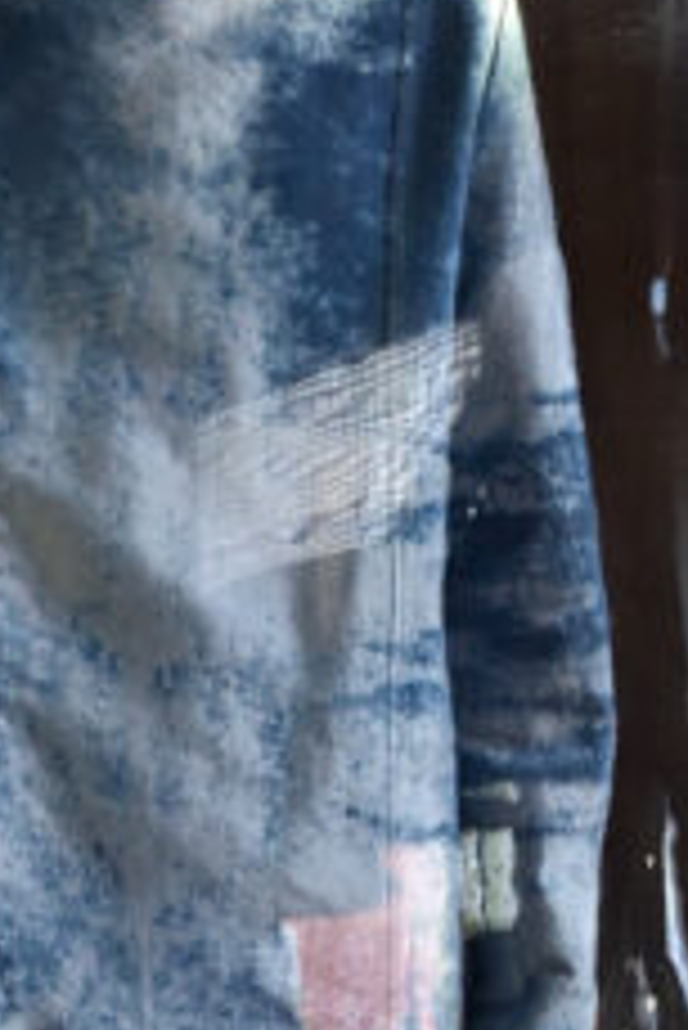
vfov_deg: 11.3
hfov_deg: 7.6
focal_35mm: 181
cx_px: 81
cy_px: 978
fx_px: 5180
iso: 1000
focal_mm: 24
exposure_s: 1/240
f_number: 4
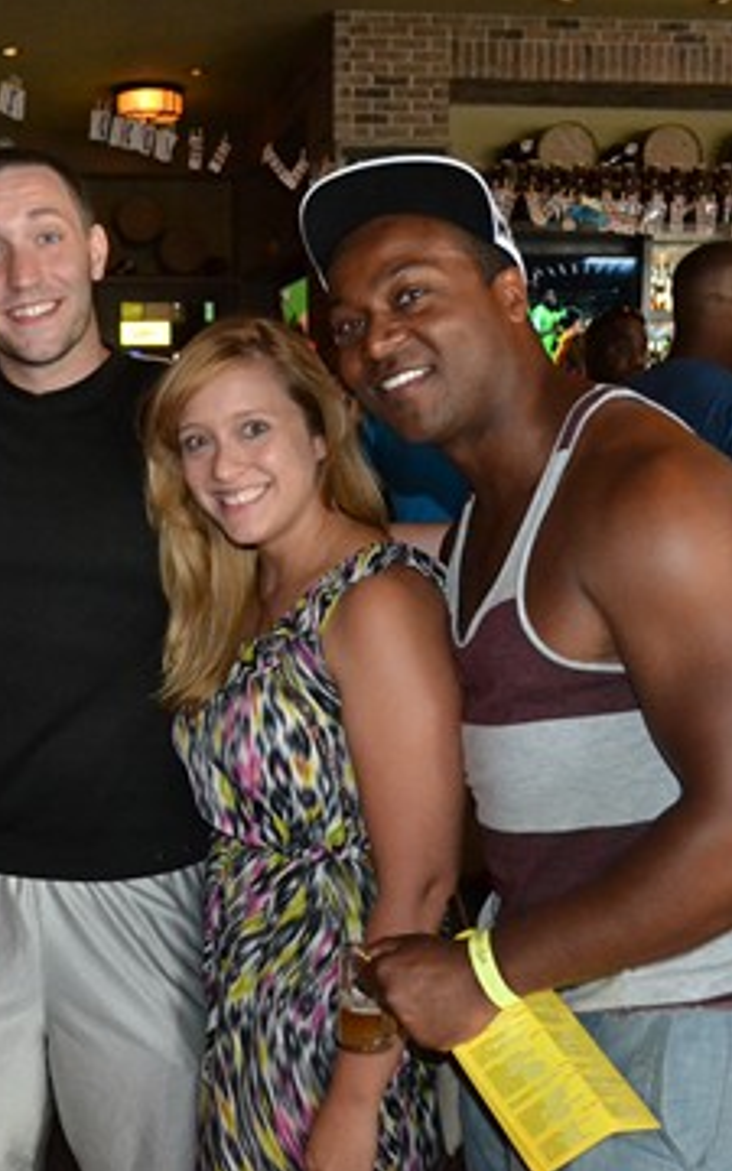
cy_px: 581
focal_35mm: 42
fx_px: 1341
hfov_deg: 30.0
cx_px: 172
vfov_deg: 47.2
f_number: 3.5
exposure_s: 1/60
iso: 3200
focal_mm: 18
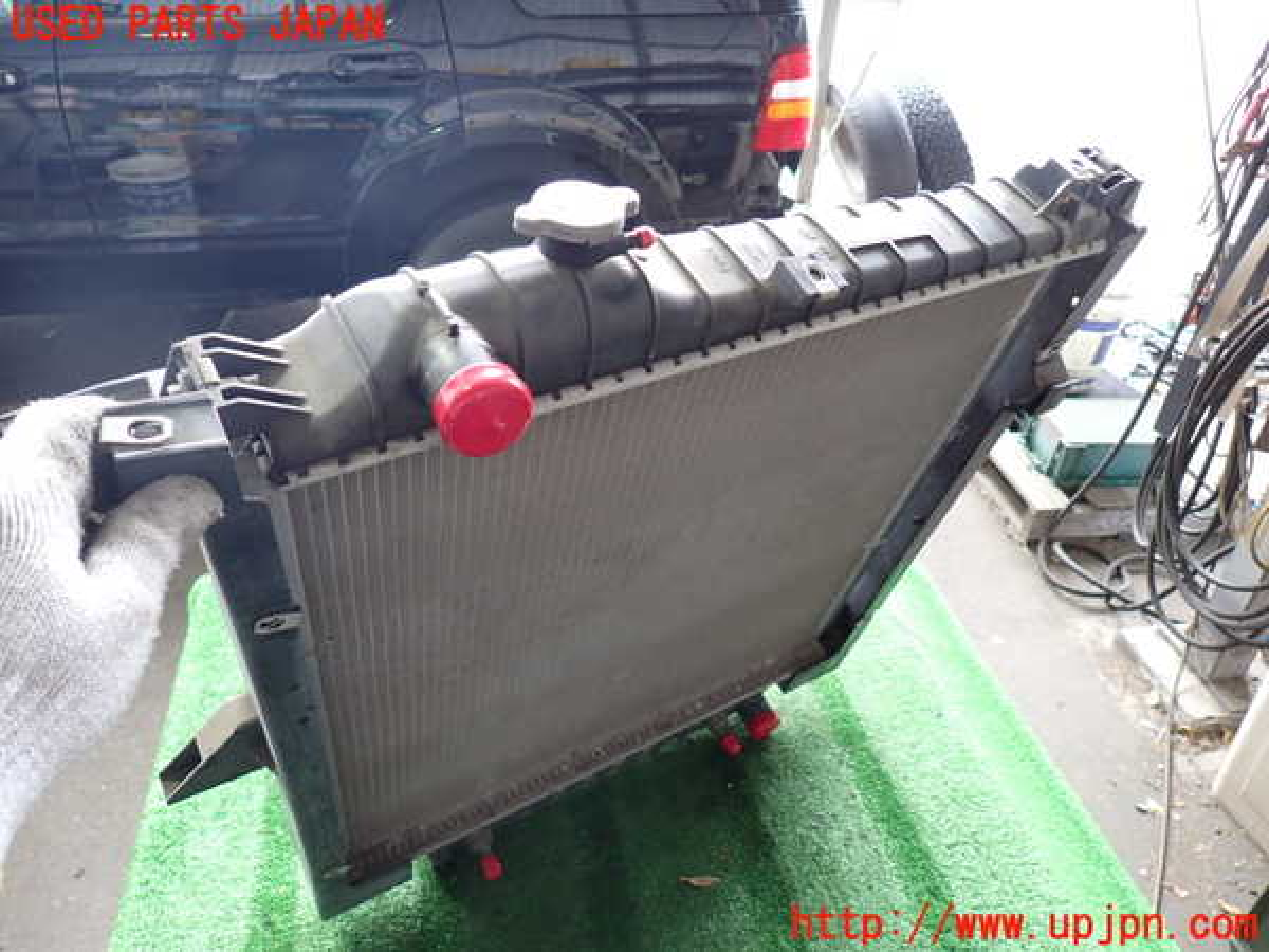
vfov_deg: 54.9
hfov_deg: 69.4
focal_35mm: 25
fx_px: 916
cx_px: 634
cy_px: 476
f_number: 2
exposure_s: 1/40
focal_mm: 4.5
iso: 200
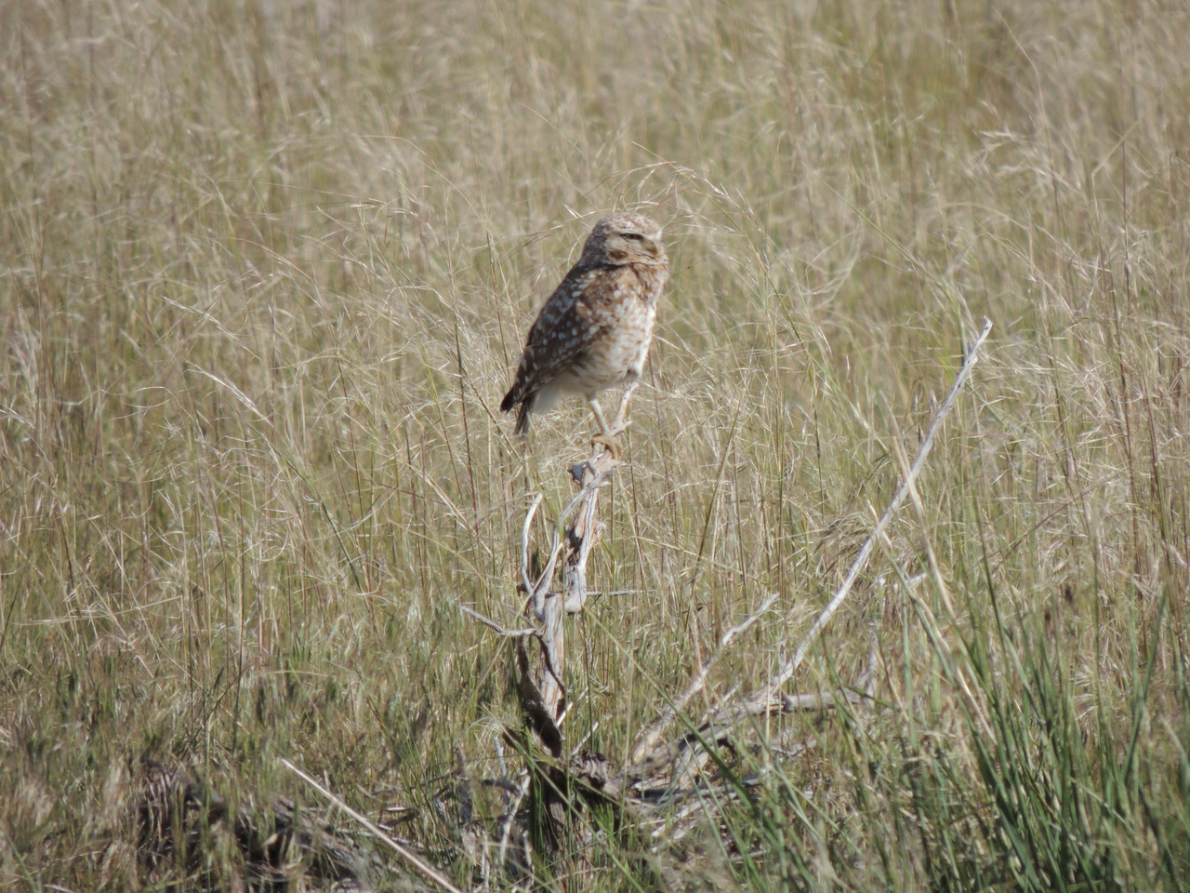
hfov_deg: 2.0
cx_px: 595
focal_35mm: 1000
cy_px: 446
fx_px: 34377
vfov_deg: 1.5
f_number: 5.9
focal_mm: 180
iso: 200
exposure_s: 1/1000
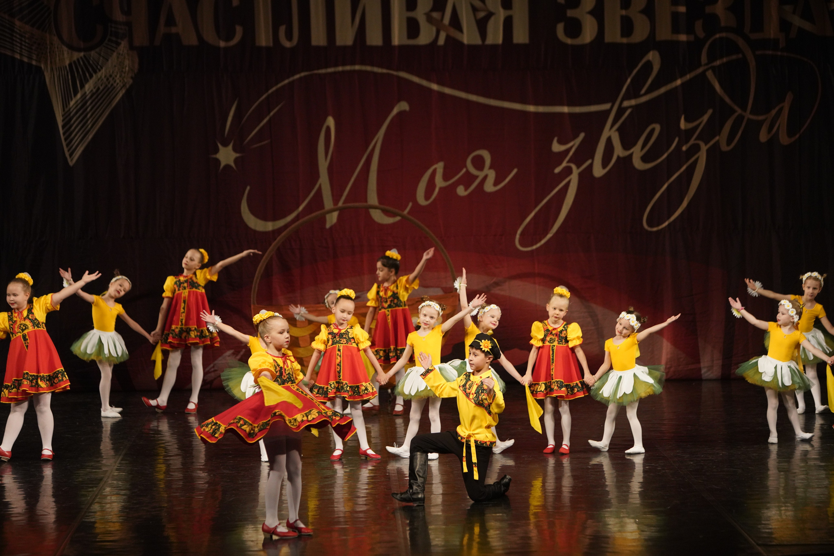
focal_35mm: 135
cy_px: 278
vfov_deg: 10.2
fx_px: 3127
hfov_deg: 15.2
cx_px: 417
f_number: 3.2
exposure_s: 1/400
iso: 3200
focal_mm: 135
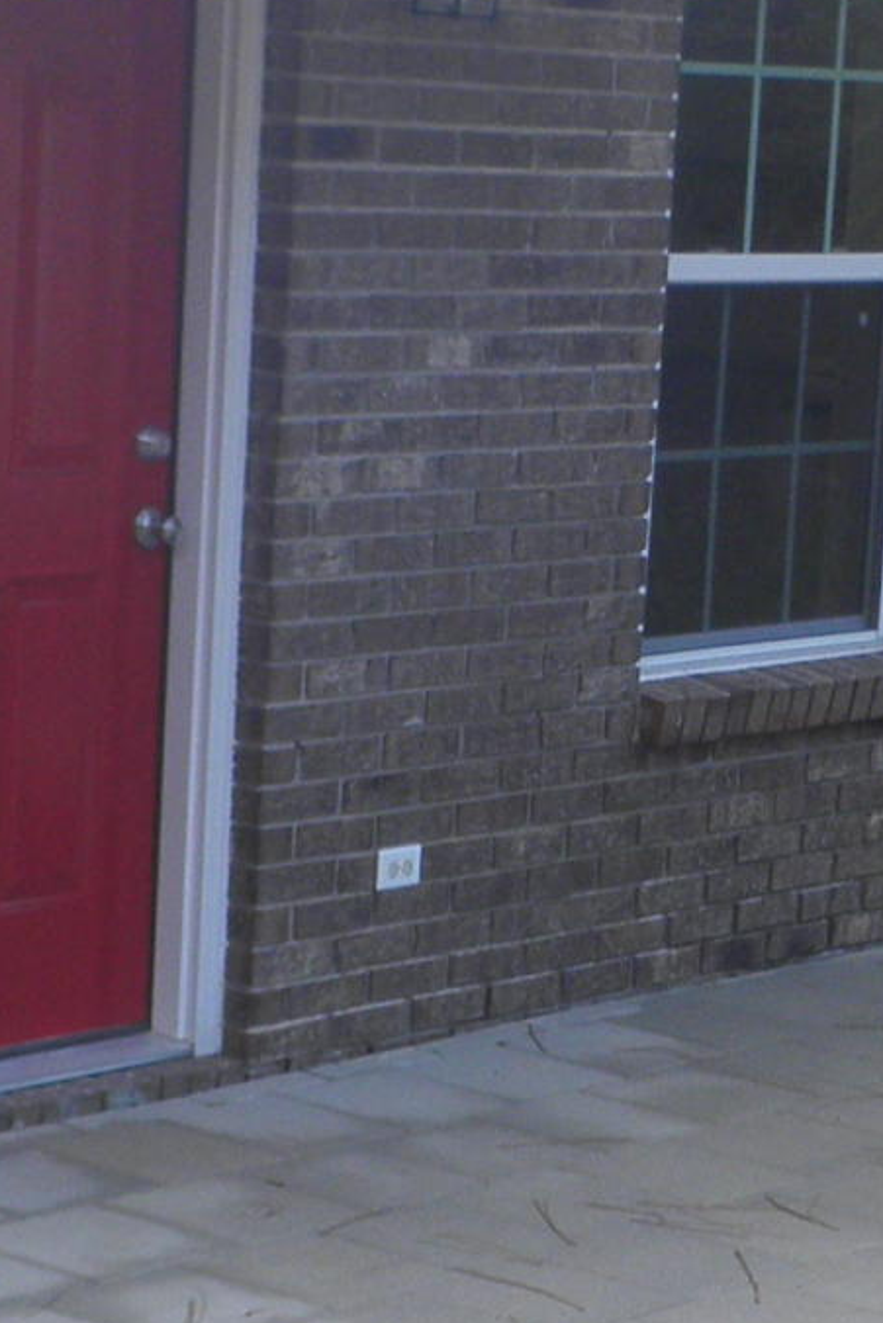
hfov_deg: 11.4
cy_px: 701
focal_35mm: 120
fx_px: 4412
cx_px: 675
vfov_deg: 17.1
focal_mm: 4.7
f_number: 2.8
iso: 64
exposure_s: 1/100
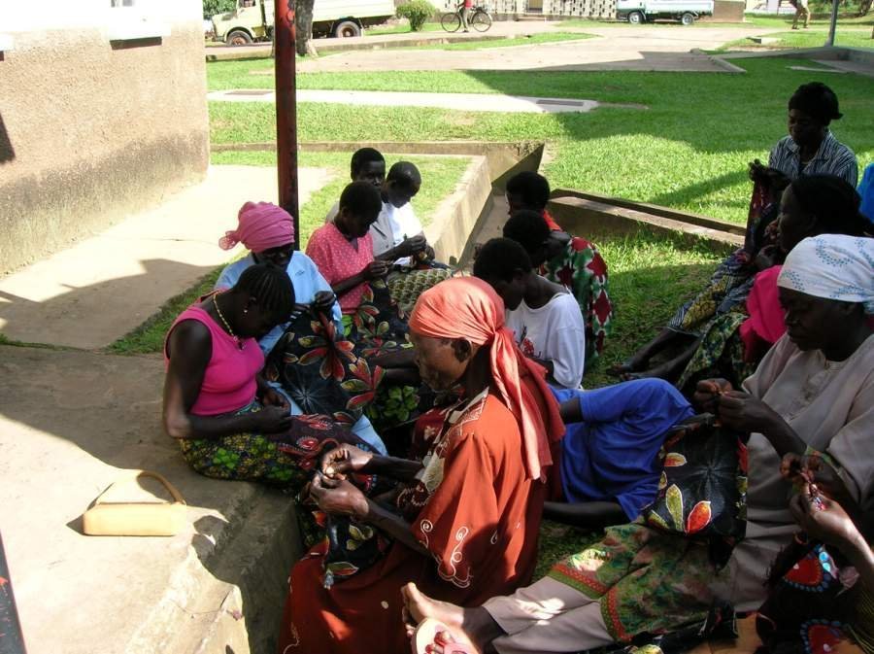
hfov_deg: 54.0
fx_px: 858
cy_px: 327
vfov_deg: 41.7
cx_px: 437
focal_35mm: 34
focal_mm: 5.7
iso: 50
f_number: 4.9
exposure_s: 1/126
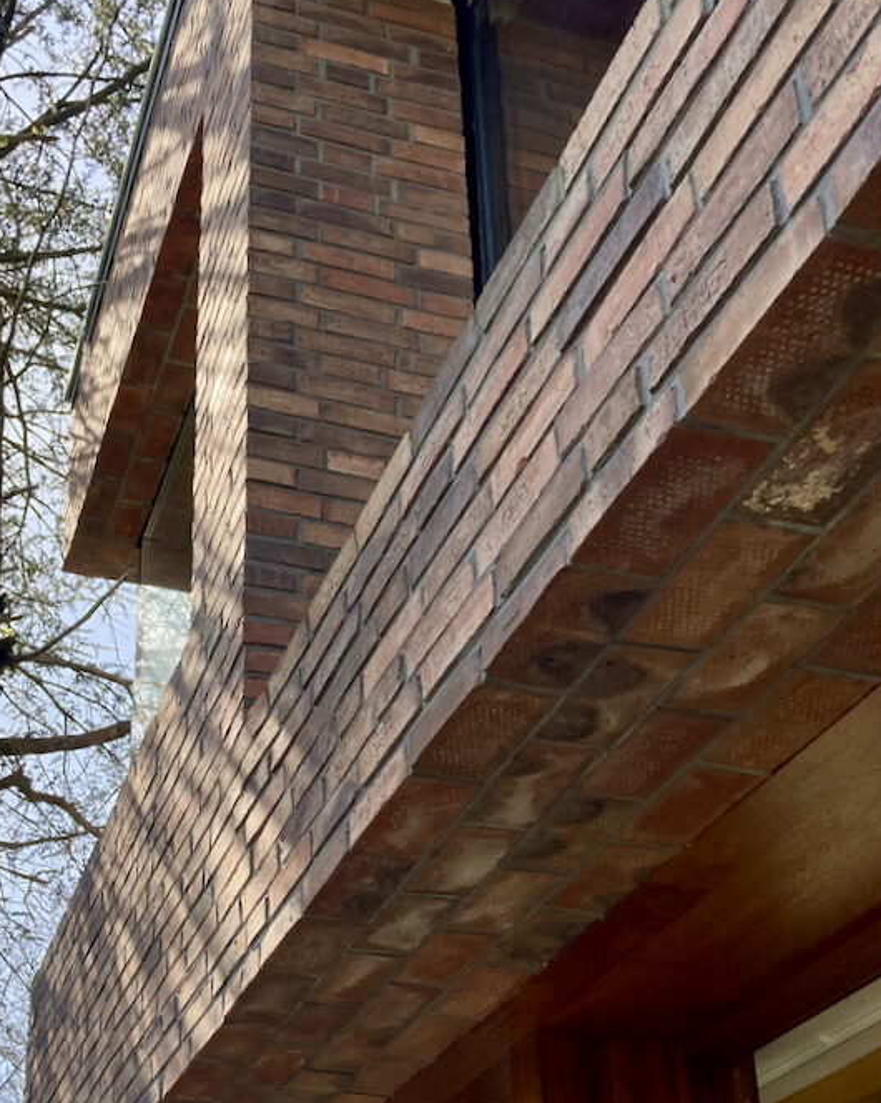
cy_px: 651
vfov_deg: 41.9
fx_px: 1435
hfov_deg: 34.0
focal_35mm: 44
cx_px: 341
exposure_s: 1/600
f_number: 1.8
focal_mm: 3.99
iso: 20
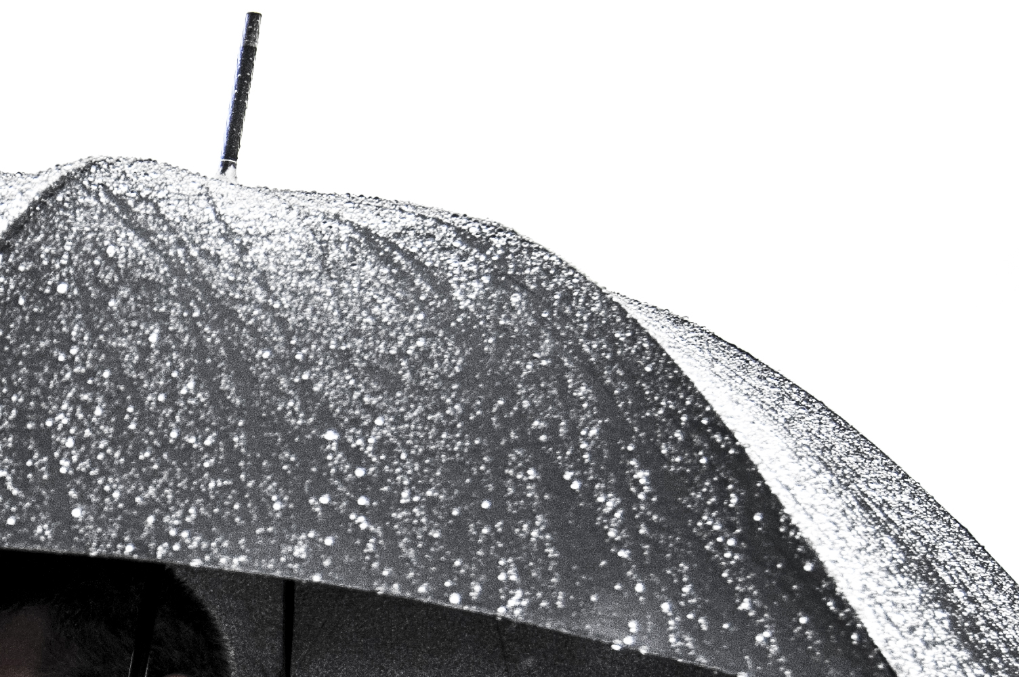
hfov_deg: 23.3
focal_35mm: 77
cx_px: -309
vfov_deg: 16.9
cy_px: 827
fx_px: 2177
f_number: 4.5
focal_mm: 18
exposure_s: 1/400
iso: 500
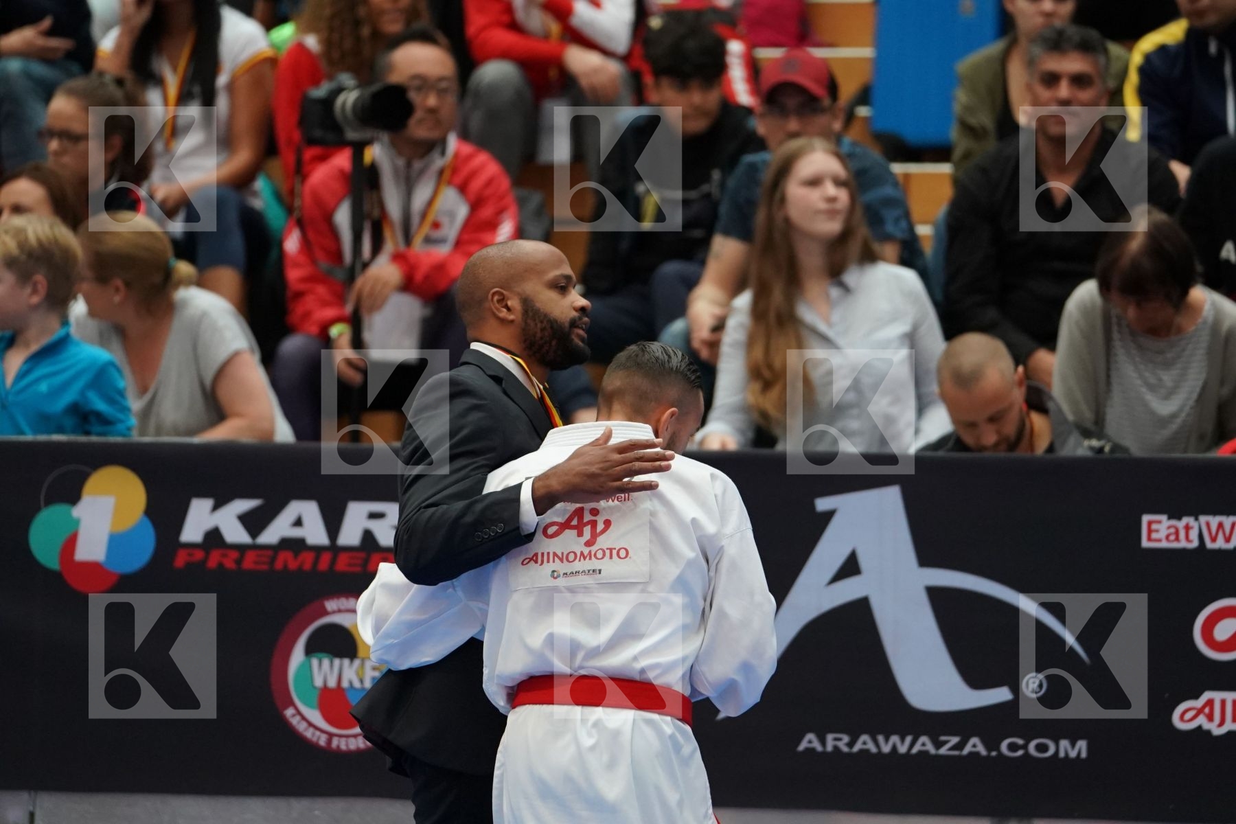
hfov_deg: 6.9
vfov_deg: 4.6
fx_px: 10299
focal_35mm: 300
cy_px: 412
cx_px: 618
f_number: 2.8
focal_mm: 200
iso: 2500
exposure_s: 1/1000
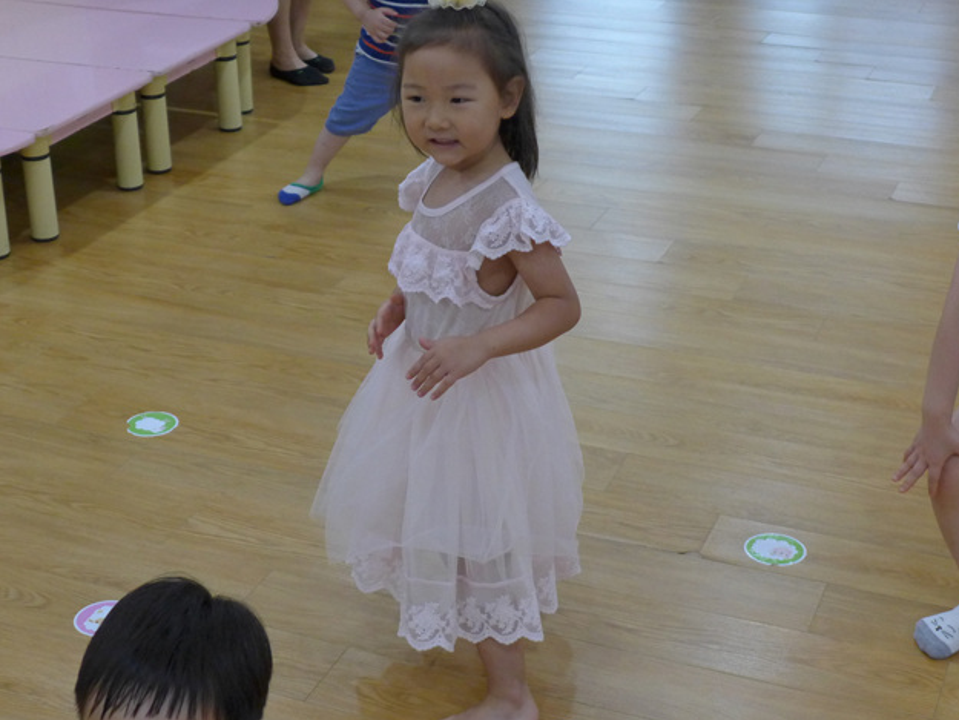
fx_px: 1773
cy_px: 264
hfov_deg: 30.2
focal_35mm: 64
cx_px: 417
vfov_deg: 22.9
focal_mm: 9.8
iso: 500
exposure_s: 1/320
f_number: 1.9
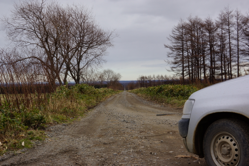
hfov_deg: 35.1
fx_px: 394
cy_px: 83
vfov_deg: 23.8
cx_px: 124
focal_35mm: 57
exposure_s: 1/100
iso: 100
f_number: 11
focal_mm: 38
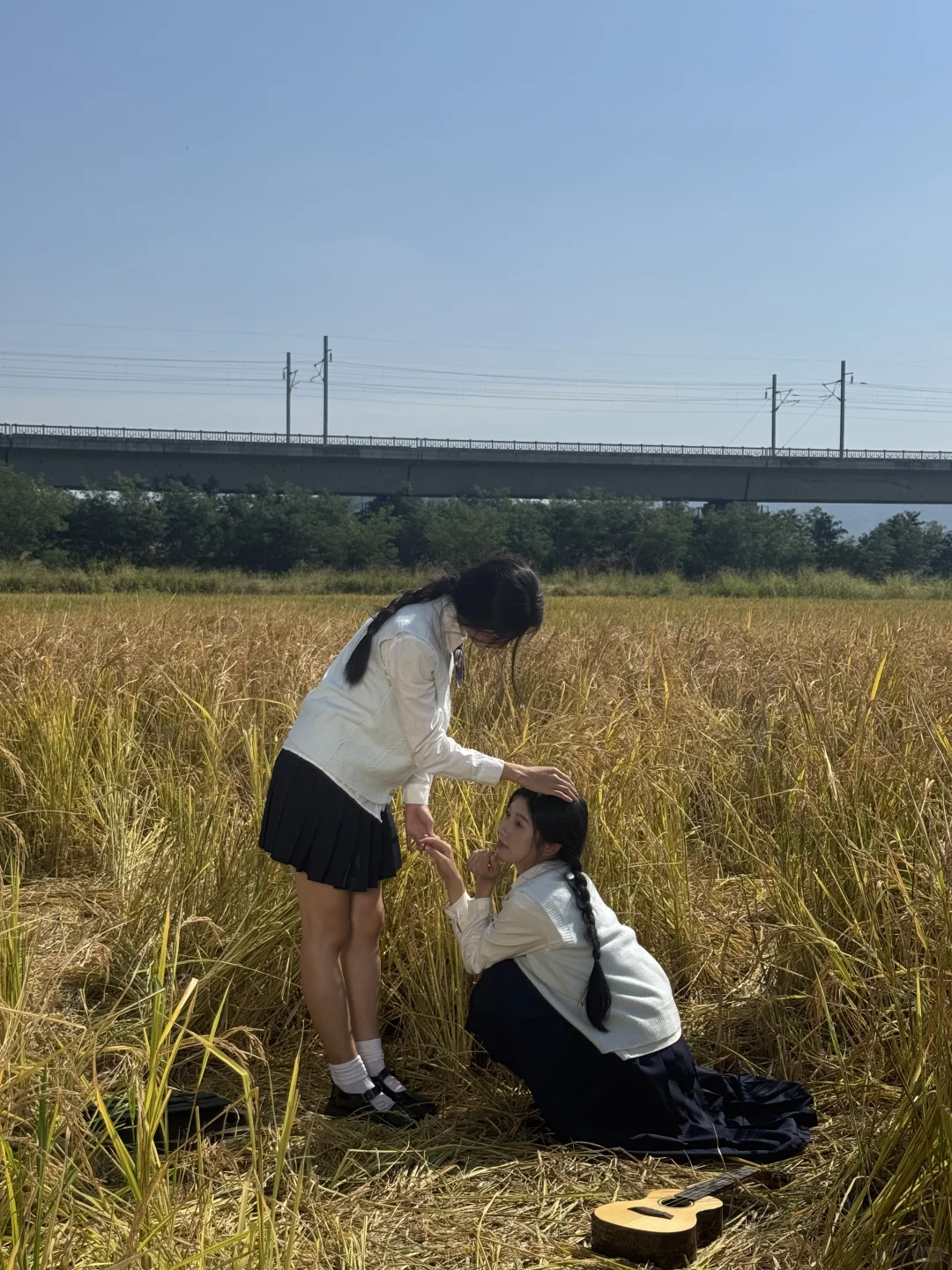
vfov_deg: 39.7
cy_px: 635
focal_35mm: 48
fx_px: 1760
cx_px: 476
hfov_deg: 30.3
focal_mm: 6.76
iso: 64
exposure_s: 1/9009
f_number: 1.78
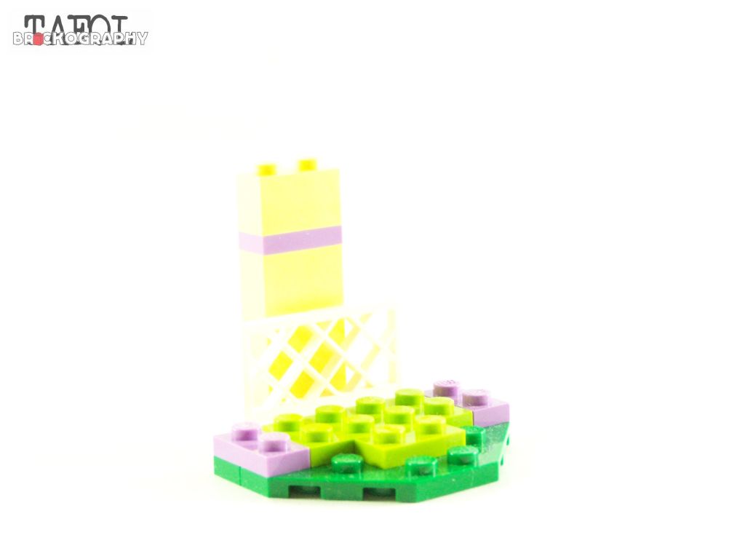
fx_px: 1765
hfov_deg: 23.8
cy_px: 280
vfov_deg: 18.0
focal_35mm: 82
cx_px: 372
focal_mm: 13.7
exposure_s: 1/45
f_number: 3.6
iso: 400
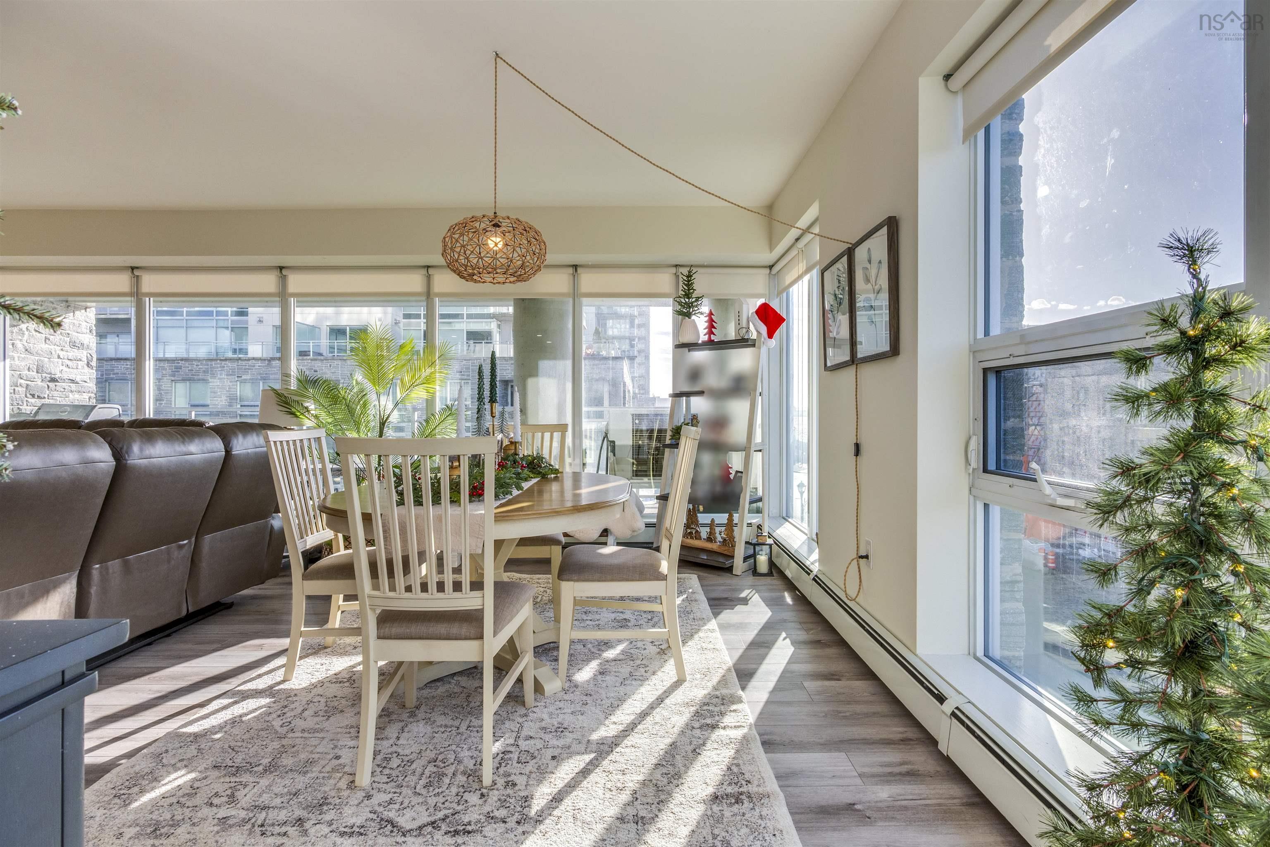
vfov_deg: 67.4
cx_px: 635
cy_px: 424
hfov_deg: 90.0
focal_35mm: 18
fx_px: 635
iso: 500
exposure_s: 1/100
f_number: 8
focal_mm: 12
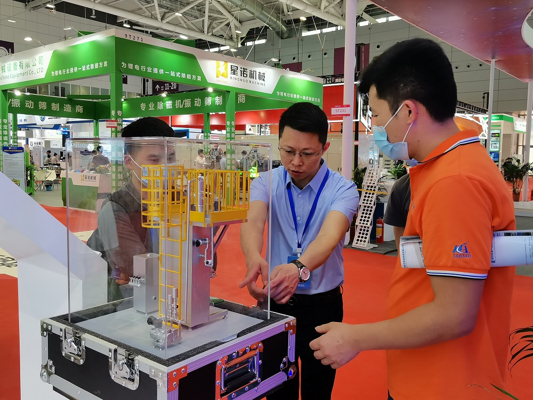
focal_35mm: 32
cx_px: 266
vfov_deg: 44.2
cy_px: 200
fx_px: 493
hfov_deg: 56.8
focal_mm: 4.94
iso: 100
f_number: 1.9
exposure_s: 1/50
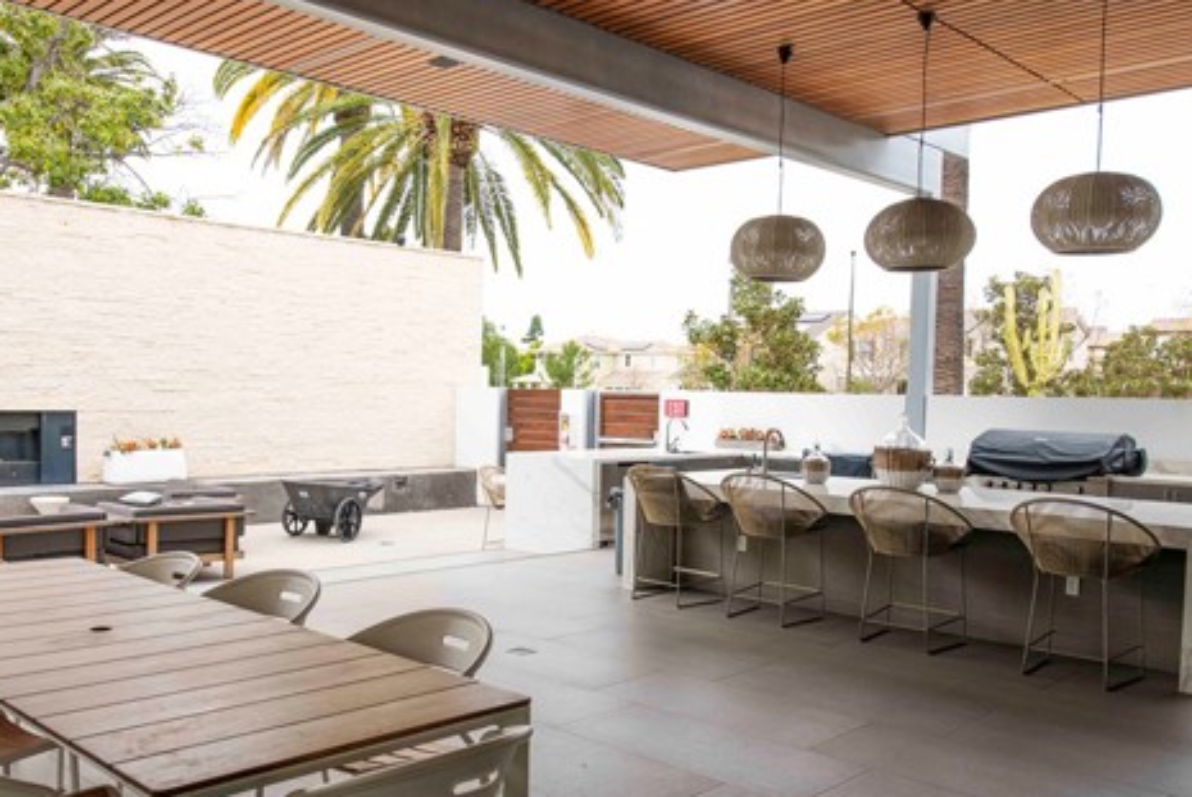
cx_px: 505
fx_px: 1094
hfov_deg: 56.9
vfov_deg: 40.0
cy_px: 445
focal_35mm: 33
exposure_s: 1/250
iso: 100
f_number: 8
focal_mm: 24
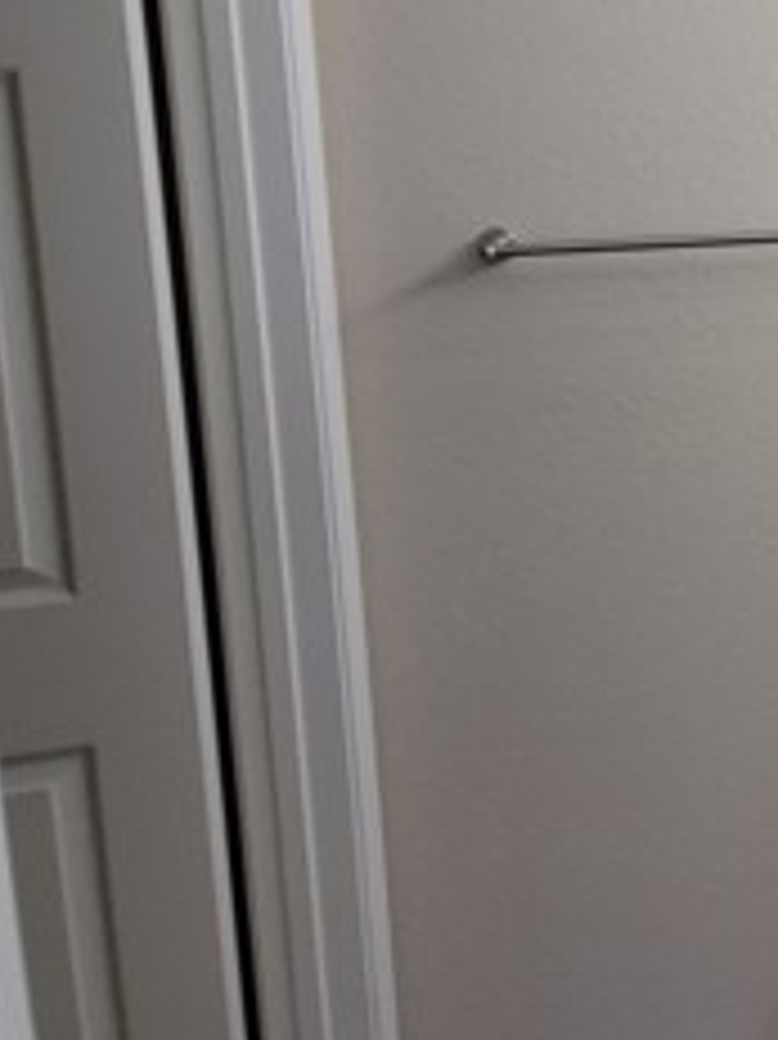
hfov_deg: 27.9
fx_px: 1080
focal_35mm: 36
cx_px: 1147
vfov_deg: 49.2
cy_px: 252
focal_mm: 2.2
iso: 50
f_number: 2.2
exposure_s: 1/193
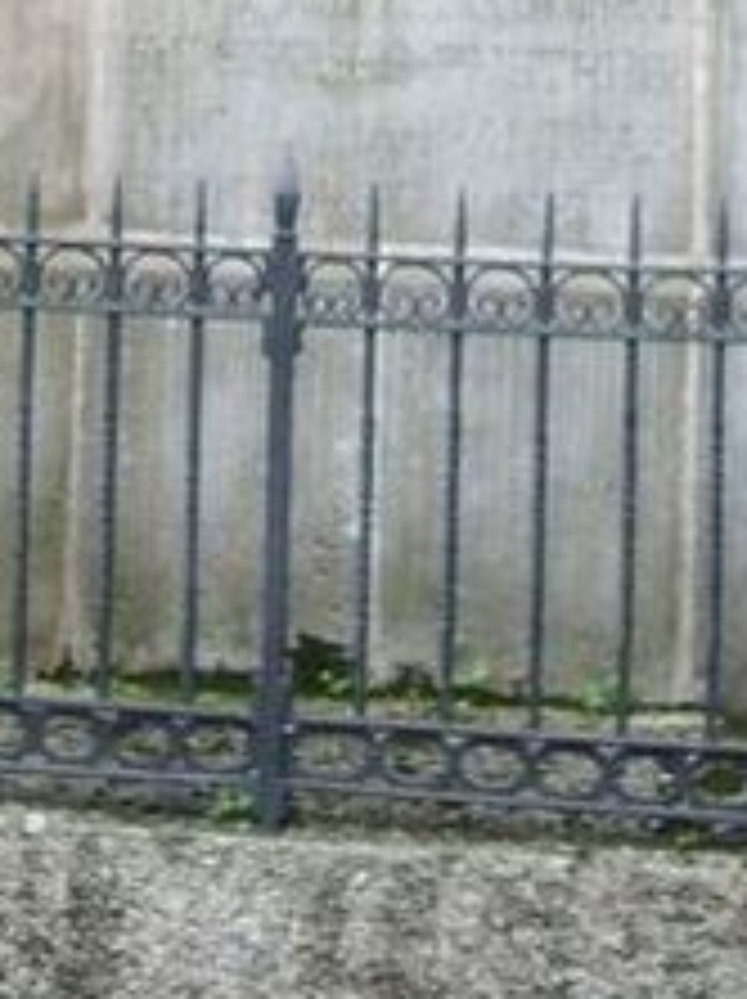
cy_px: -774
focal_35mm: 134
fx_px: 3863
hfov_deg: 11.0
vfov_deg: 13.3
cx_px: 430
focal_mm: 5.8
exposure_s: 1/100
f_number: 2.6
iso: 100
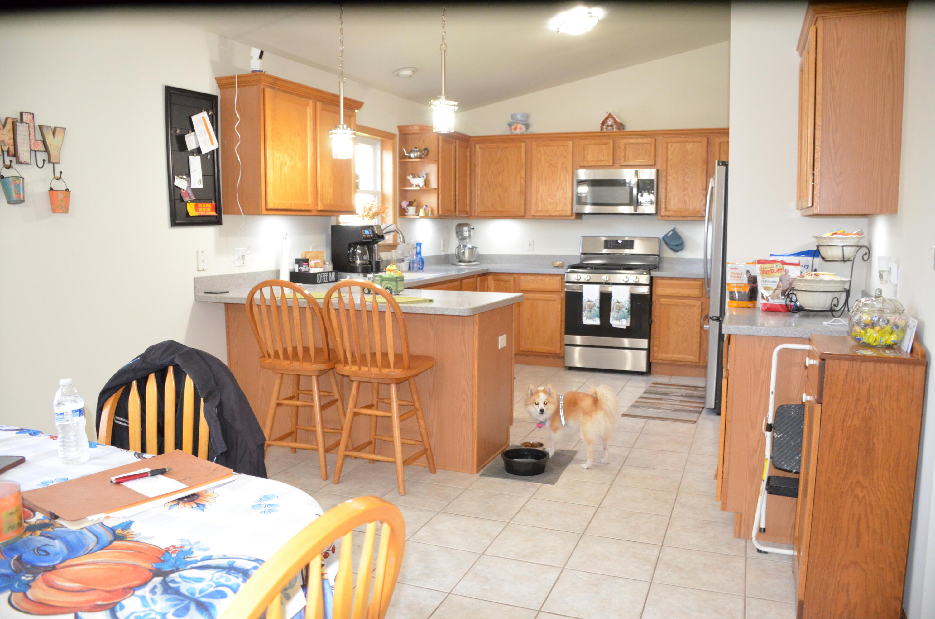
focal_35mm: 27
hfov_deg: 67.5
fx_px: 700
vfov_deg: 47.7
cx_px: 468
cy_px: 310
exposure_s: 1/60
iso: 3200
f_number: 3.5
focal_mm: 18
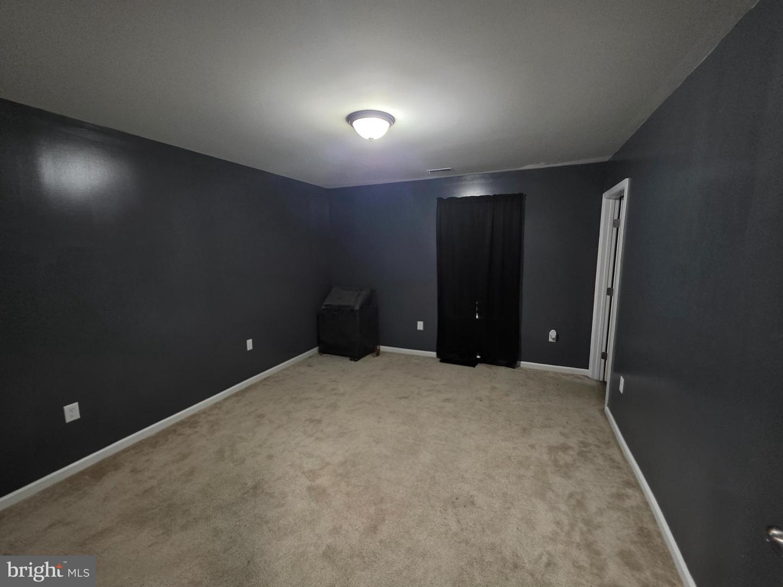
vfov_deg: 89.9
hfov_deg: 106.2
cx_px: 392
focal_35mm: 13
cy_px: 294
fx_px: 294
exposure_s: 1/40
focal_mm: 2.2
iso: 1000
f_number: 1.9
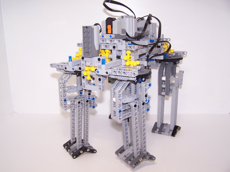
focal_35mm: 38
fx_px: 252
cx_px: 115
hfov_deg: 49.0
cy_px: 86
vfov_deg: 37.7
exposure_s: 1/60
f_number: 2.8
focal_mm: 6.3
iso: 80
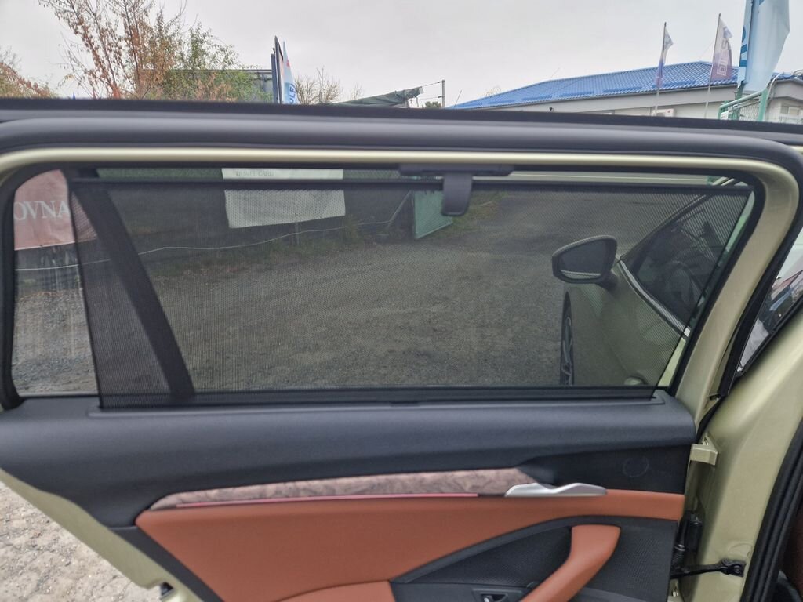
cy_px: 301
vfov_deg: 58.9
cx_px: 402
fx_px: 534
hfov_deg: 73.9
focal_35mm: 23
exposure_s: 1/100
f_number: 1.8
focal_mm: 5.4
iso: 250
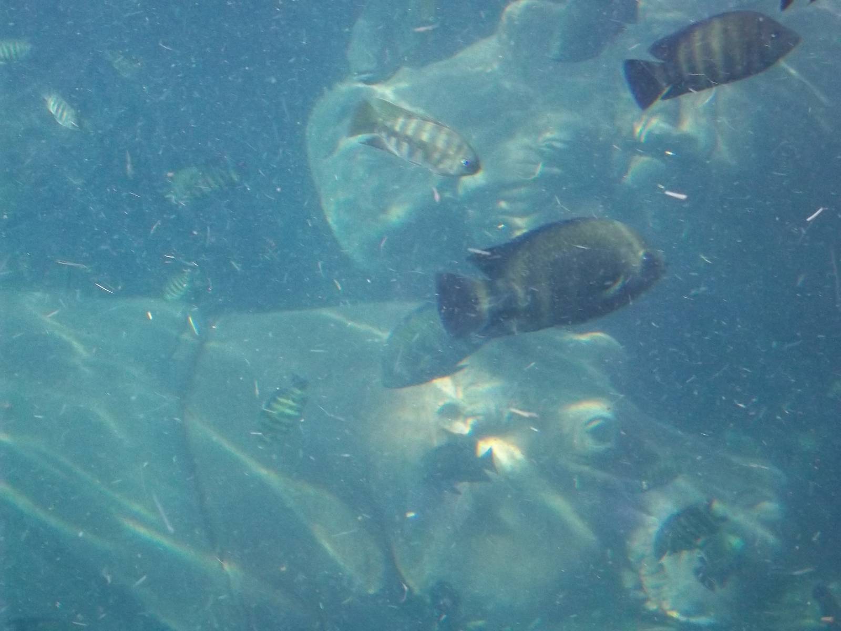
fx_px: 2332
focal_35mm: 96
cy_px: 316
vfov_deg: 15.4
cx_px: 420
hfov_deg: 20.4
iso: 320
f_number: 5.2
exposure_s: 1/80
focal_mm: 17.1
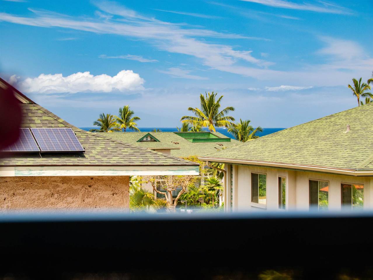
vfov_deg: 12.8
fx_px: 1251
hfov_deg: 17.0
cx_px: 186
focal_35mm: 116
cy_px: 140
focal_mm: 58
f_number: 5.6
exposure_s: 1/320
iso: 400
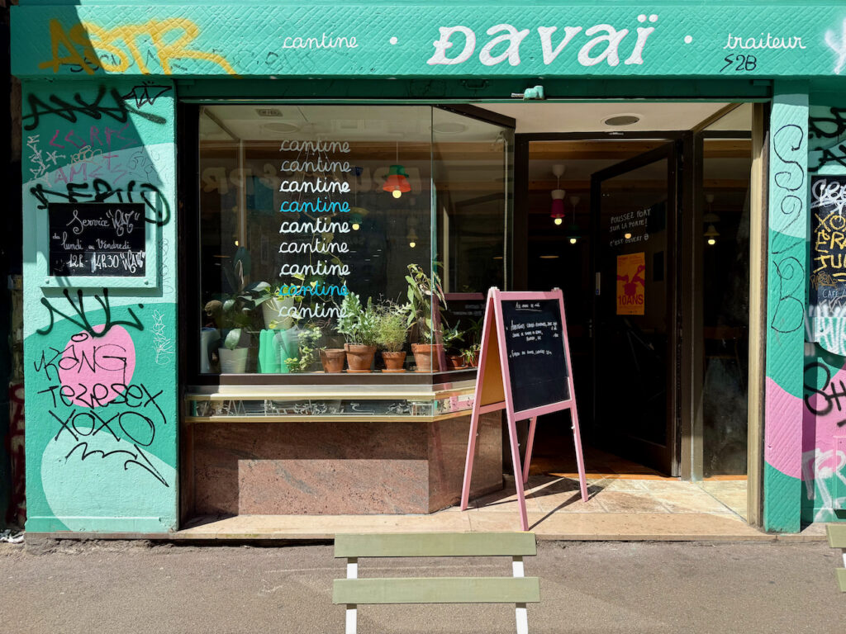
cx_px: 423
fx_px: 587
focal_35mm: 24
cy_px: 317
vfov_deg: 56.8
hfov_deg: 71.6
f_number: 1.78
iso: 80
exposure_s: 1/2232
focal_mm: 6.76
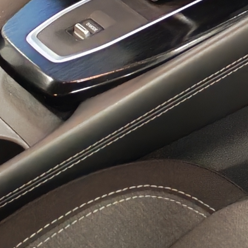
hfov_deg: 9.8
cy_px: -114
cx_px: 399
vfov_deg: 9.9
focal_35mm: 172
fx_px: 1394
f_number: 1.9
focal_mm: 6.12
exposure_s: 1/50
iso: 1553
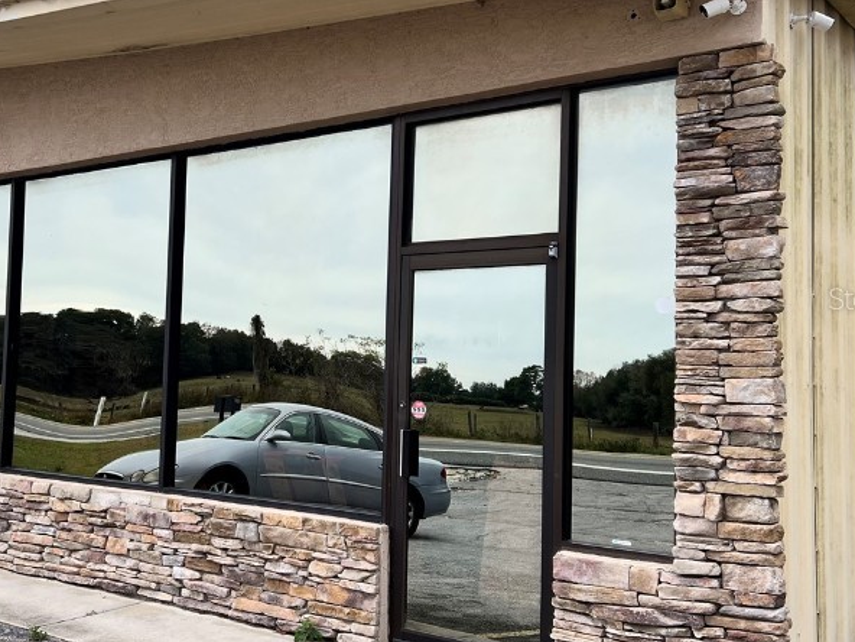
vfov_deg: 32.2
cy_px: 298
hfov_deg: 41.0
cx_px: 225
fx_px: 1111
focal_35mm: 45
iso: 50
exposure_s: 1/621
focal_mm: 5.7
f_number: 1.5
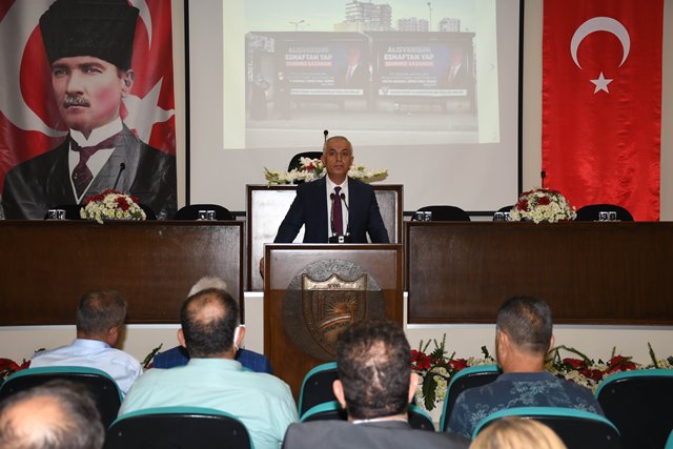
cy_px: 224
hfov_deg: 35.0
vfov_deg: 23.8
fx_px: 1066
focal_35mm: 57
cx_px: 336
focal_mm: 38
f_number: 4.5
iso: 160
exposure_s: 1/60
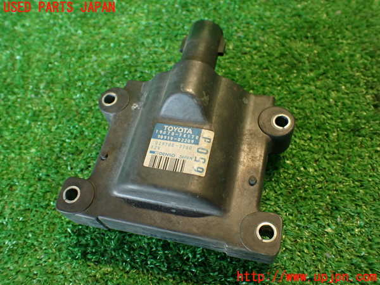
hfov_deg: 56.8
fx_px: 351
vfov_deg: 44.2
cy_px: 142
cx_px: 190
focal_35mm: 32
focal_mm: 5.79
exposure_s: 1/30
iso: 250
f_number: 2.4
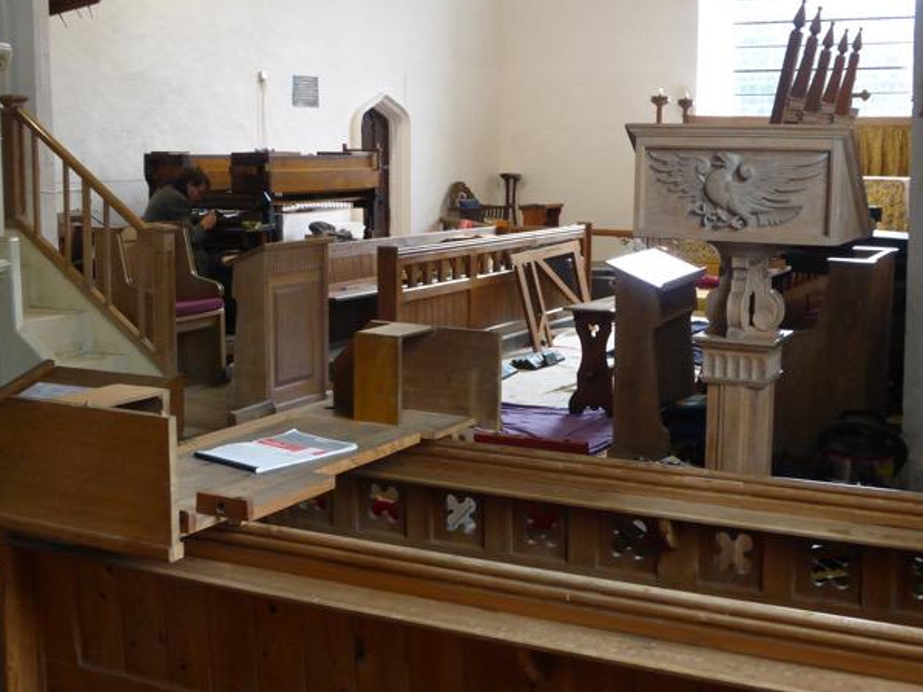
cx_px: 494
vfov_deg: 30.2
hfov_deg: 39.7
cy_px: 293
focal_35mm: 48
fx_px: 1279
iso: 400
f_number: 3.9
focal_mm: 7.4
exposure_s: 1/10
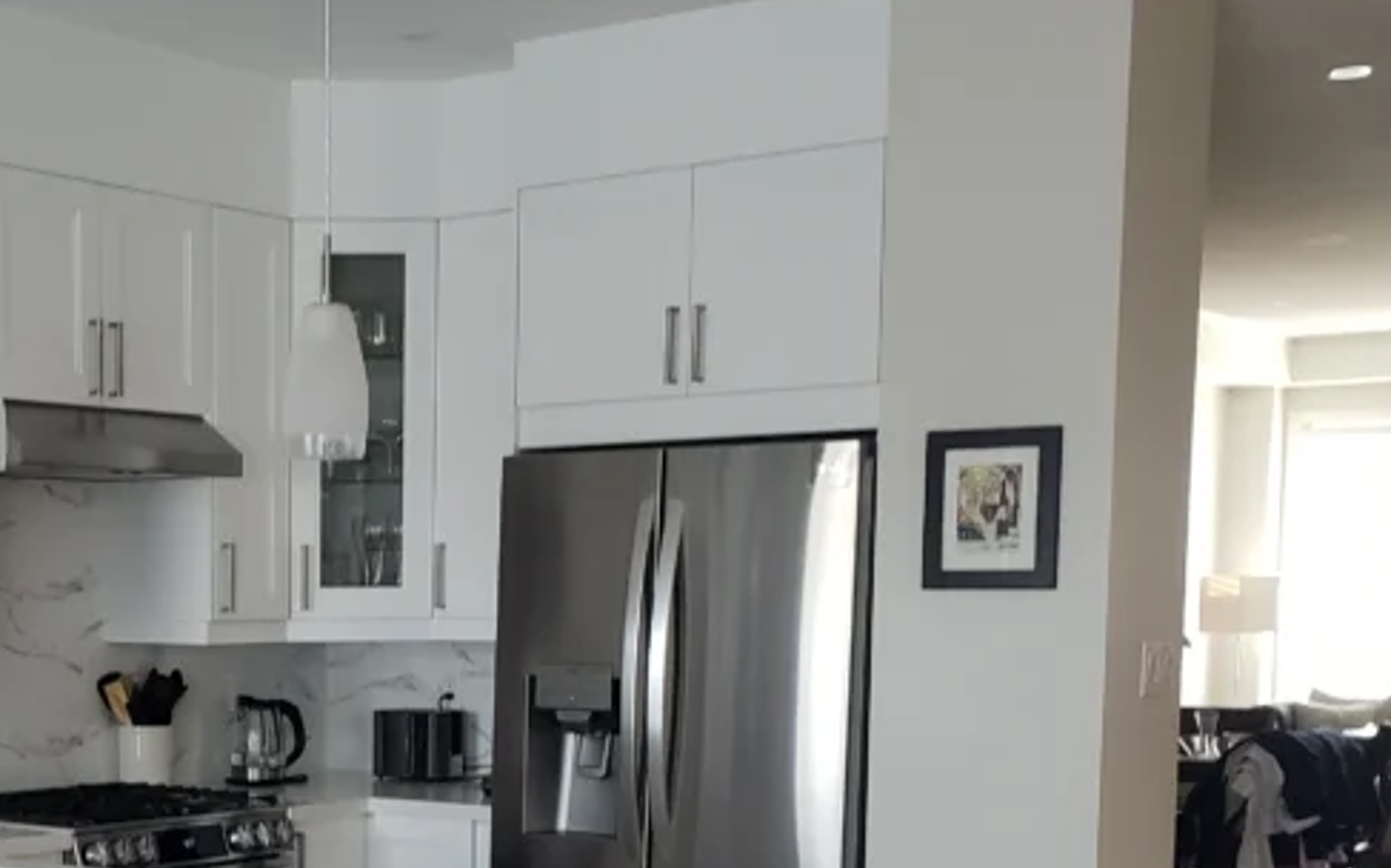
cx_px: 234
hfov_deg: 33.8
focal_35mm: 58
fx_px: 2198
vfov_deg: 21.8
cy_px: 785
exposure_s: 1/40
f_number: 2.4
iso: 250
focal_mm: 4.3
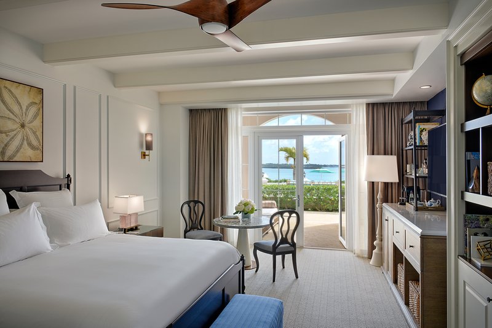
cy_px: 164
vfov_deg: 53.2
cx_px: 246
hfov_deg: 73.7
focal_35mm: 24
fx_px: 328
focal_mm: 24
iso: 125
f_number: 16
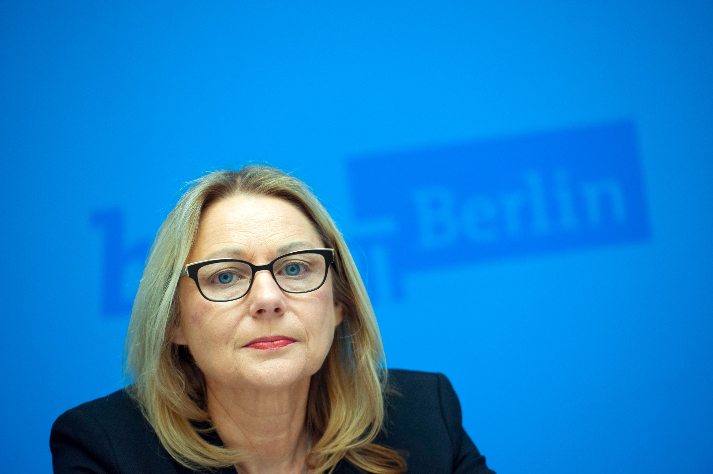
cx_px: 356
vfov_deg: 7.0
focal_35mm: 195
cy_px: 237
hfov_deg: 10.6
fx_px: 3859
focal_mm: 195
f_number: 3.2
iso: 1600
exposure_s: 1/160
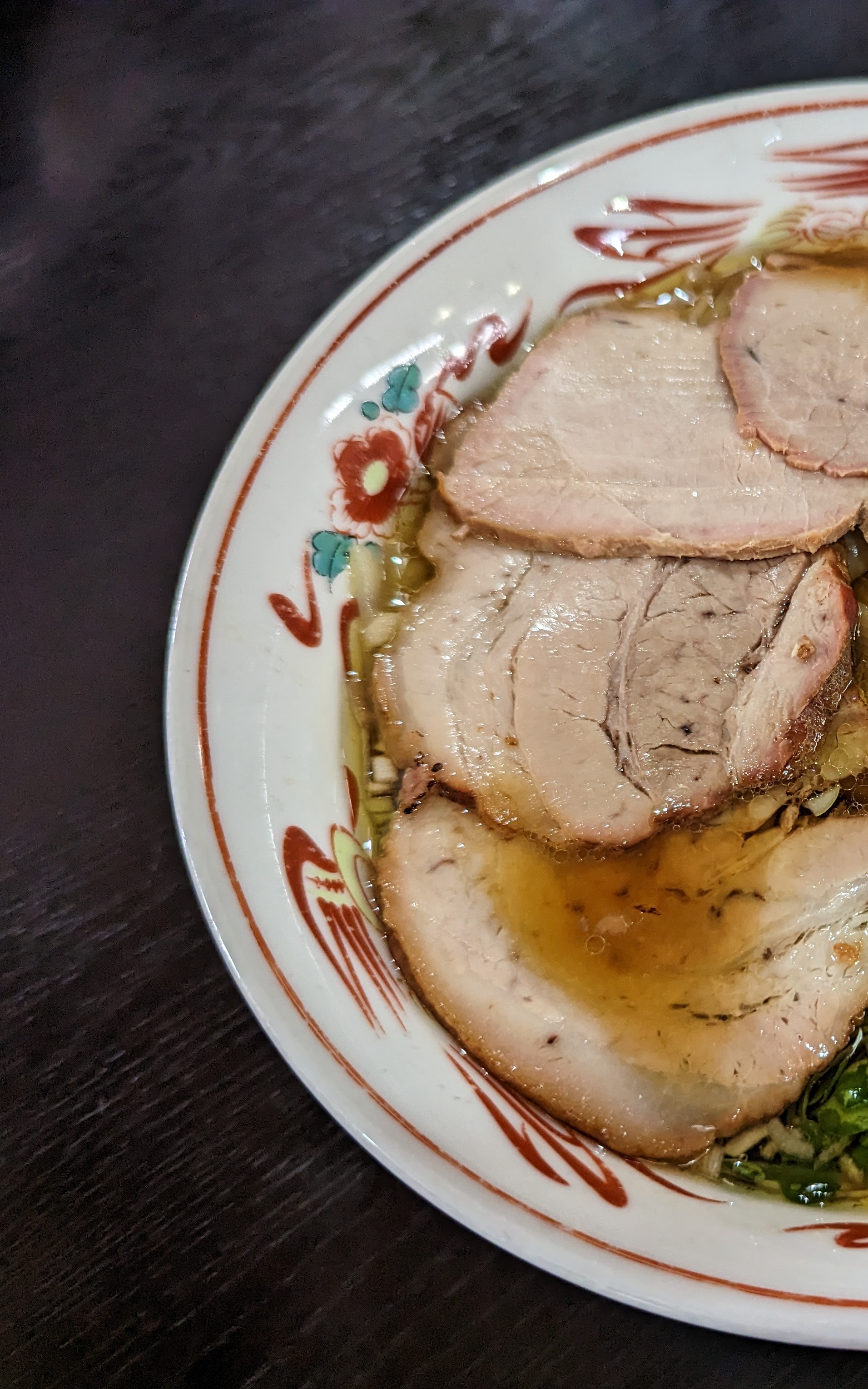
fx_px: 1287
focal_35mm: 34
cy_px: 697
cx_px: 903
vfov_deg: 56.7
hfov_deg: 33.5
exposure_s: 1/100
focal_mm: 6.81
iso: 385
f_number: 1.85
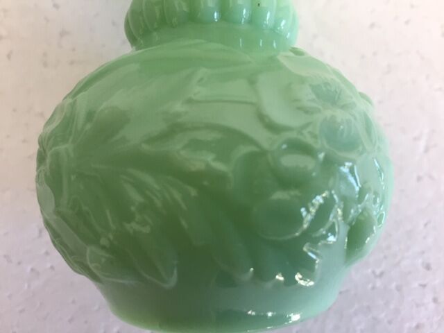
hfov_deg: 61.7
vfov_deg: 48.2
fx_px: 372
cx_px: 222
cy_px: 166
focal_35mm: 29
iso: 64
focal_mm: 4.15
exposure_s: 1/33
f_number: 2.2
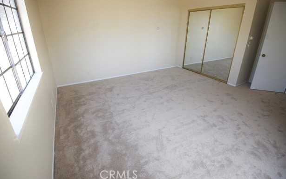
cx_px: 141
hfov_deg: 94.3
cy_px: 82
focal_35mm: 17
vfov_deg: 67.9
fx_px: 133
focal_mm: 16
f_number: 4
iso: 1000
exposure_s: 1/400
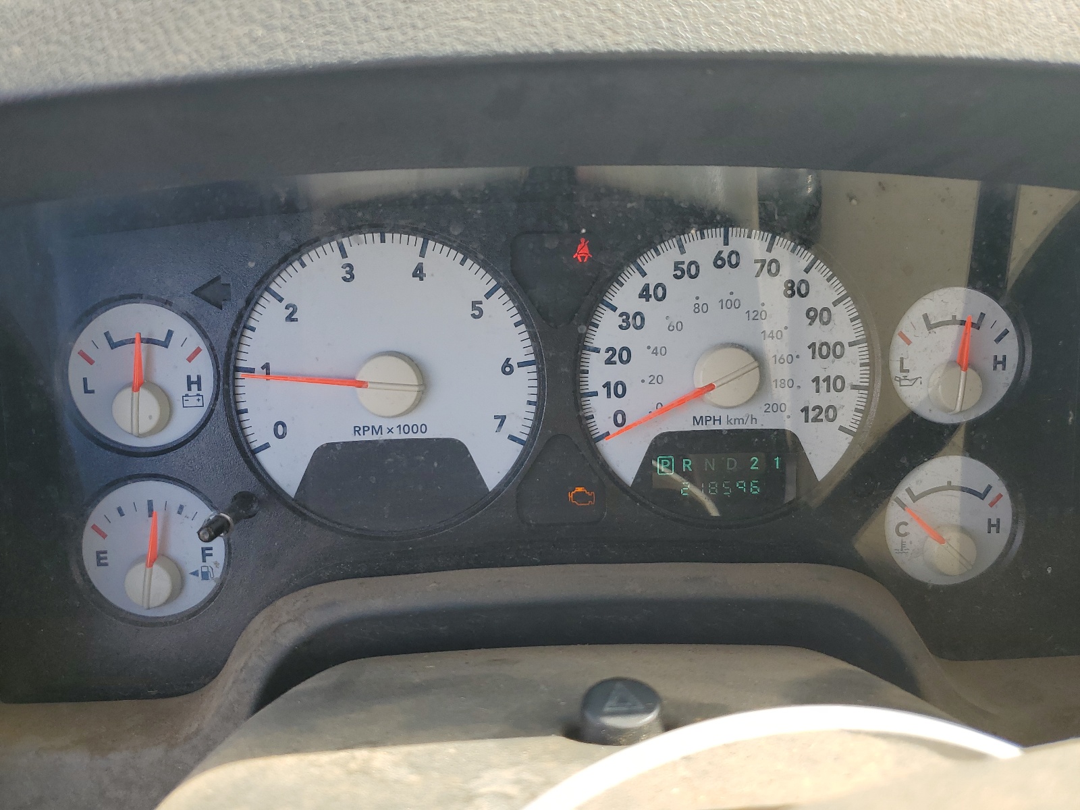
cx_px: 540
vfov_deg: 53.1
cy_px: 405
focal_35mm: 26
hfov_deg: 67.3
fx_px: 811
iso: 50
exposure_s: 1/370
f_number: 1.5
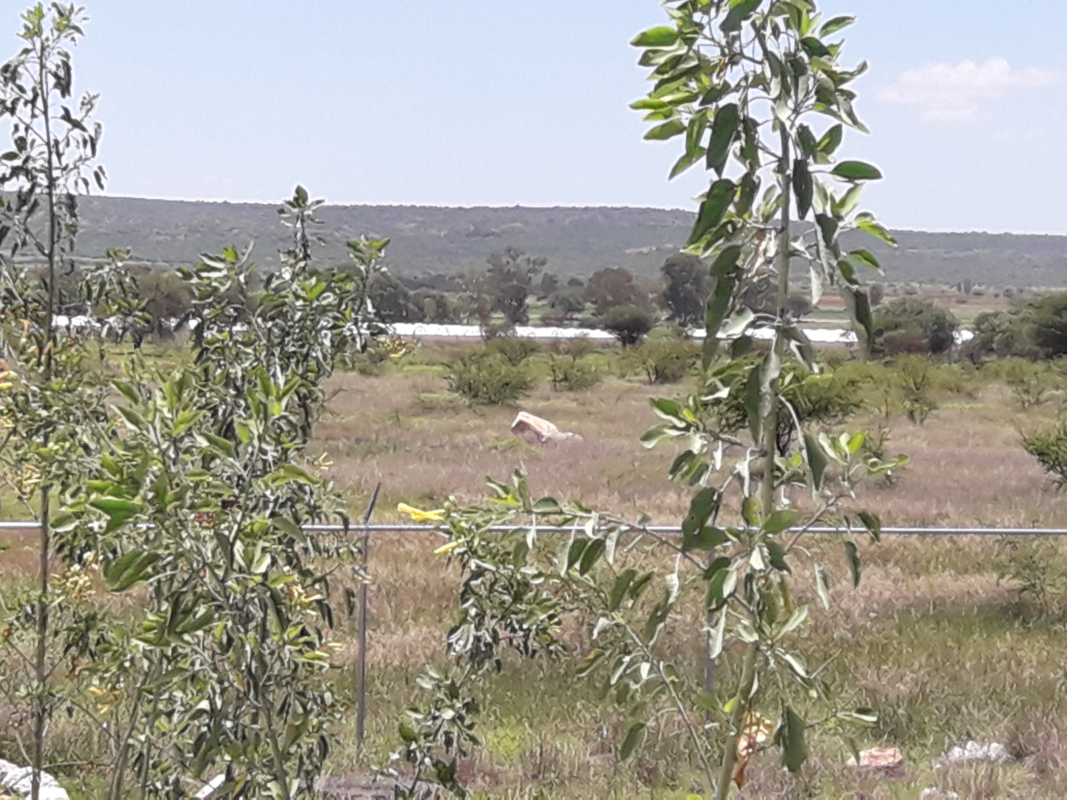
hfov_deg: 63.4
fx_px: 863
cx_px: 534
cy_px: 400
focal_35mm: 28
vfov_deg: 49.7
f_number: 1.9
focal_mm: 3.7
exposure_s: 1/1351
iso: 40
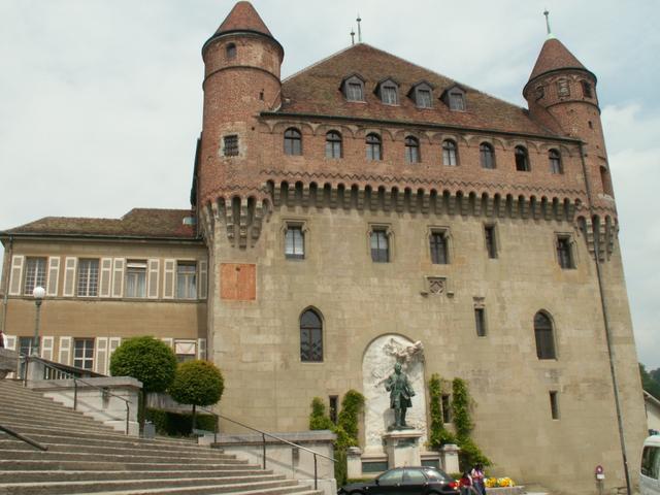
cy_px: 248
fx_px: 667
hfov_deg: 52.6
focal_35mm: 35
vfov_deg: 40.7
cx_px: 330
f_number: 7.1
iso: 50
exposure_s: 1/250
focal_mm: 5.86
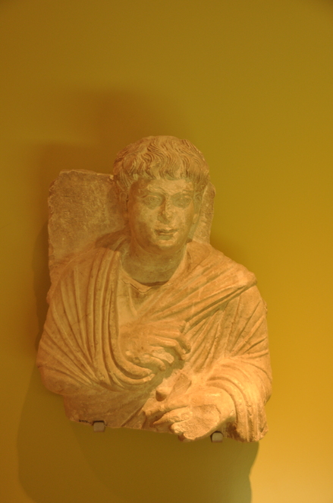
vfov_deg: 37.9
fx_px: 731
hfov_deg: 25.7
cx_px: 166
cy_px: 252
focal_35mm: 52
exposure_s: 1/20
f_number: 4.2
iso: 500
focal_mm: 35
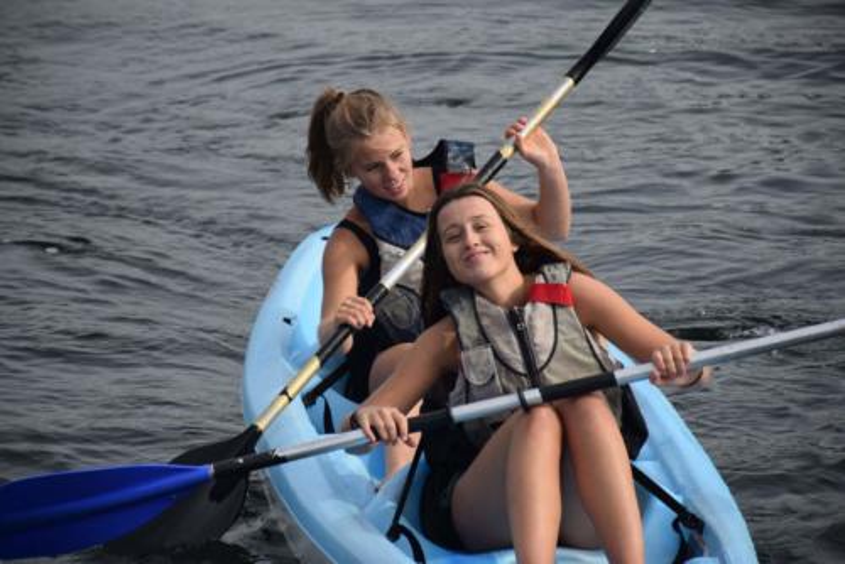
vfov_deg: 6.6
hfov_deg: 9.8
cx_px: 422
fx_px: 4932
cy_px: 282
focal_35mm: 210
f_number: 6.3
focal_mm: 140
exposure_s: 1/640
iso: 200
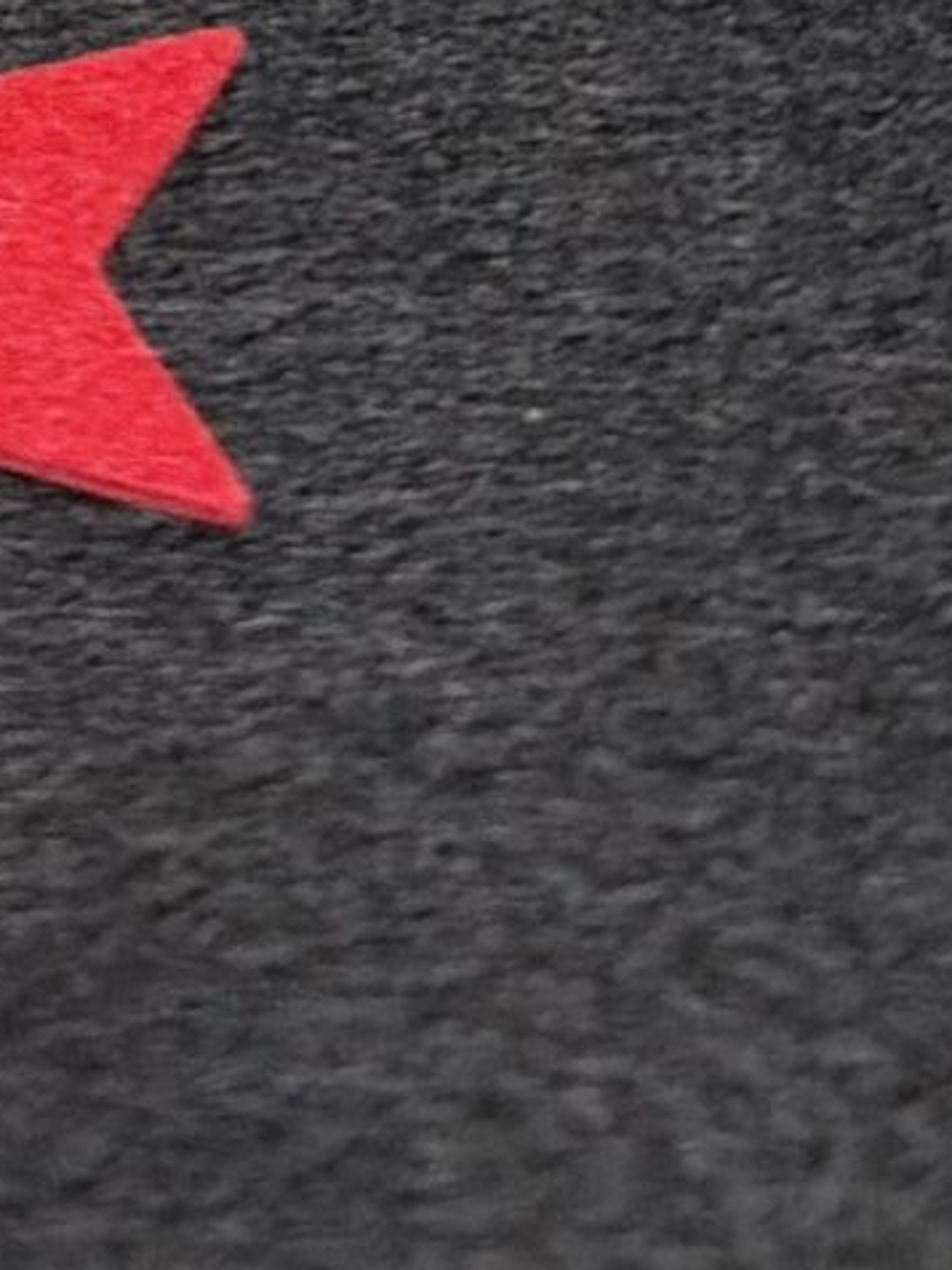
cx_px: -83
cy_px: -1785
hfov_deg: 11.3
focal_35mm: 129
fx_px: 4730
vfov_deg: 12.2
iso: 250
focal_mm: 6.76
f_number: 1.78
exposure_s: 1/59
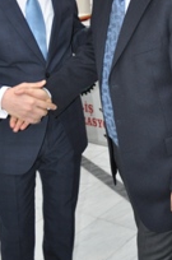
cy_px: 32
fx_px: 475
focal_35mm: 66
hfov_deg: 20.4
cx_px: 124
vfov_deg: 29.5
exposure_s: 1/100
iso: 800
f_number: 3.8
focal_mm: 20
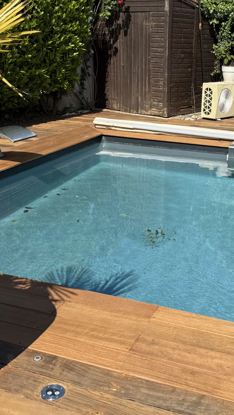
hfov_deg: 25.8
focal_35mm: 46
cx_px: 159
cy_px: 165
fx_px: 507
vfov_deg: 44.3
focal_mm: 6.76
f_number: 1.78
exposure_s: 1/4167
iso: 80
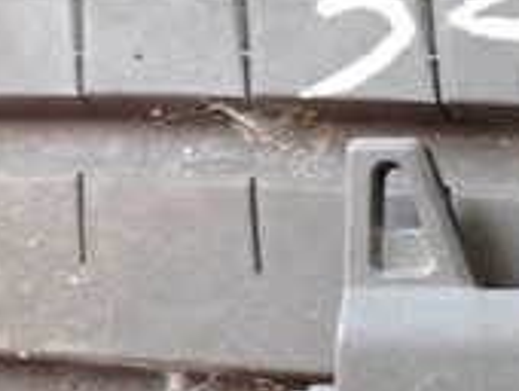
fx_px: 1321
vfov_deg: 16.8
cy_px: 180
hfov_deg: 19.7
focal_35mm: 88
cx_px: 745
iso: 400
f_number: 2
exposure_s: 1/30
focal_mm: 4.5
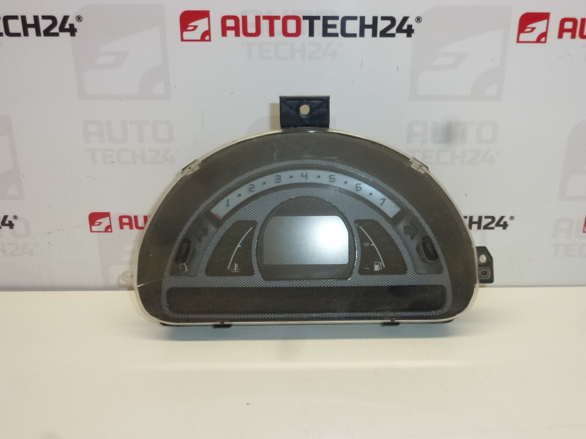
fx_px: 660
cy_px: 222
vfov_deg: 36.8
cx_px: 299
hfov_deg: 47.9
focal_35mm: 39
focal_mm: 6.8
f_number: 3.8
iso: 400
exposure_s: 1/200
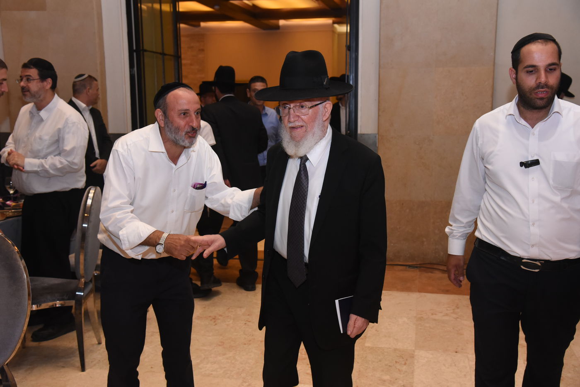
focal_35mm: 40
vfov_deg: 33.4
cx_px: 290
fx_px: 644
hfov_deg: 48.5
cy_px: 194
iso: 3200
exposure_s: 1/200
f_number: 5
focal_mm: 40
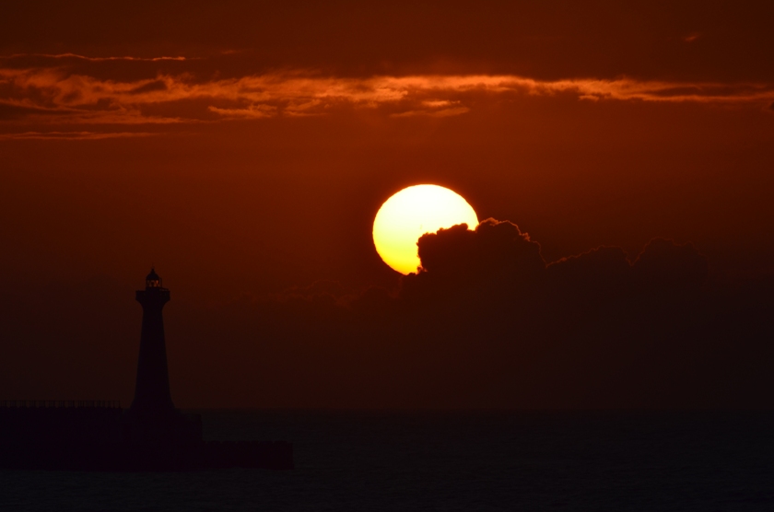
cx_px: 400
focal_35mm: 525
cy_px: 281
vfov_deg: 2.6
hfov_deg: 3.9
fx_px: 11262
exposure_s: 1/4000
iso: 200
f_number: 9
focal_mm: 300
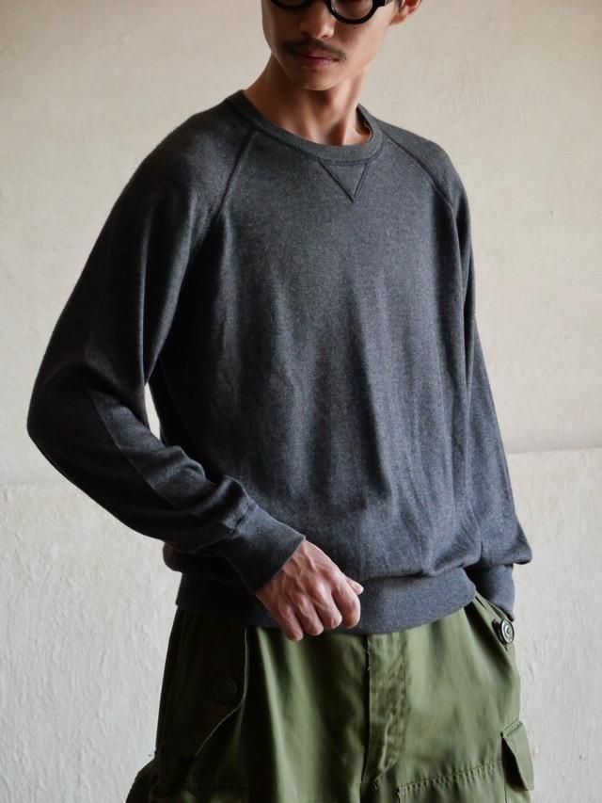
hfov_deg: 12.4
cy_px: 402
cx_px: 301
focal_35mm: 120
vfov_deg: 16.4
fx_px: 2782
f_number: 4
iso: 1600
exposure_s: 1/125
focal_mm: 60
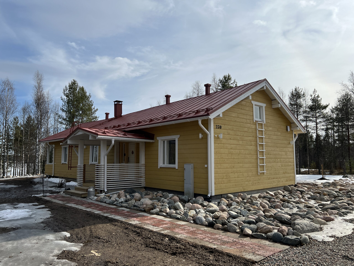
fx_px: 266
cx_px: 177
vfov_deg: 53.1
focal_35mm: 26
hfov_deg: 67.3
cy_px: 133
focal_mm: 5.7
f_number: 1.5
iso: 50
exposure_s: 1/6579
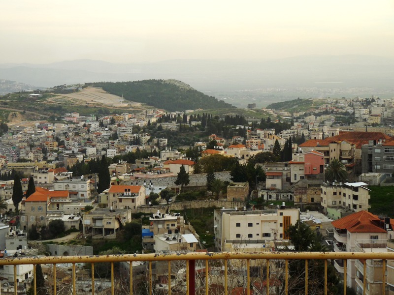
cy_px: 148
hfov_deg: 26.0
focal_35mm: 75
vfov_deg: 19.6
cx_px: 197
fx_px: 854
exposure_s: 1/80
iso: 100
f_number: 3.4
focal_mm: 13.3
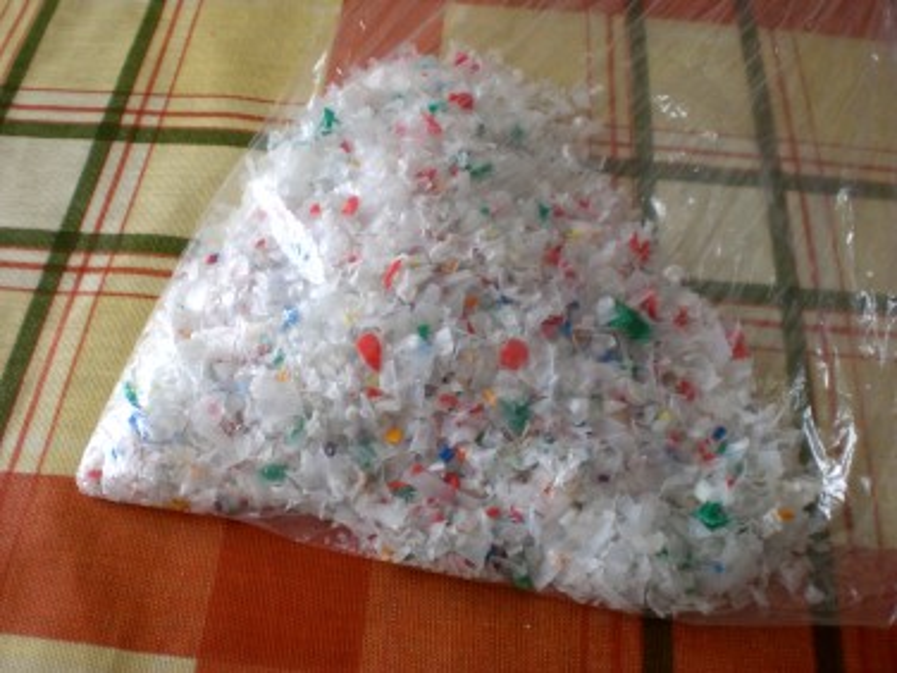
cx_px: 448
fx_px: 985
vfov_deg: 37.7
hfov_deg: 49.0
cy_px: 336
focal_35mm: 38
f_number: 3.1
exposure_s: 1/160
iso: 100
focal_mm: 6.3
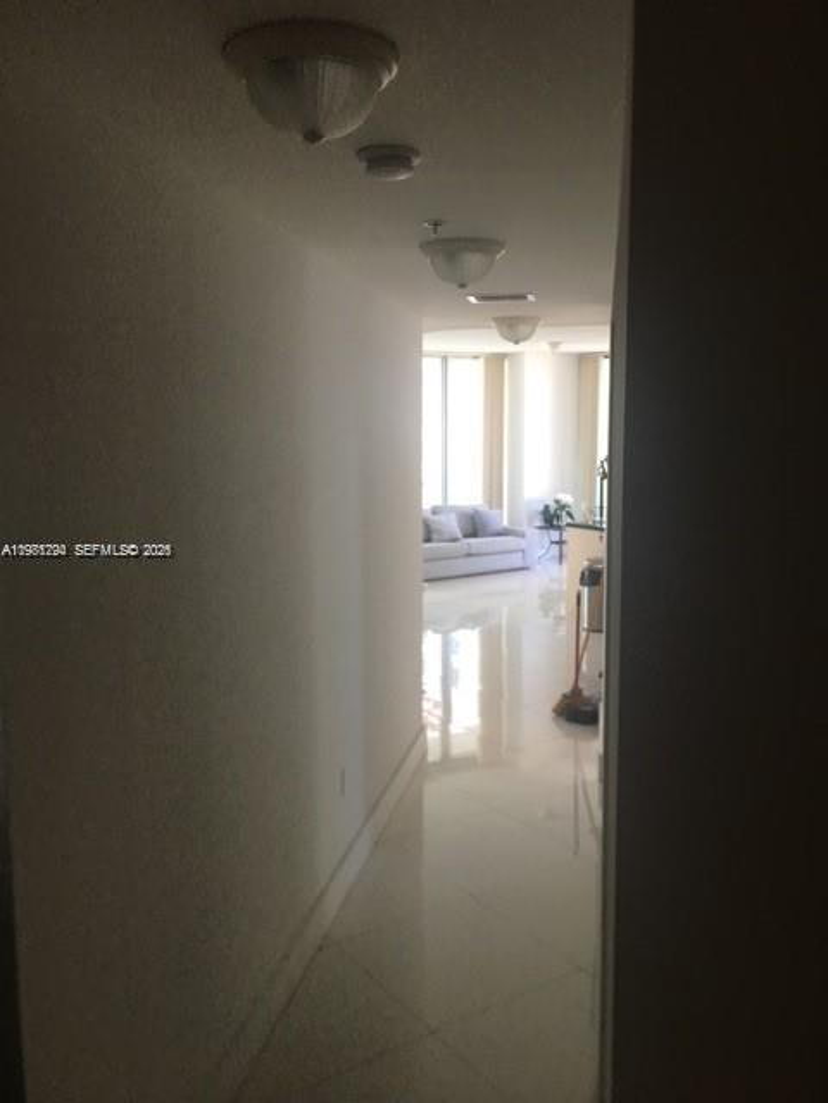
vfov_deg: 61.7
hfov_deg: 48.2
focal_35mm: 29
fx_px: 925
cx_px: 414
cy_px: 552
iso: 32
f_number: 2.2
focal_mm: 4.15
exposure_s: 1/30
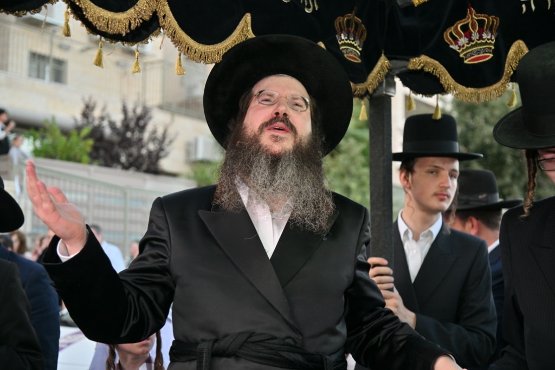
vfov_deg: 24.6
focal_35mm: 55
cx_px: 278
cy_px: 185
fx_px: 848
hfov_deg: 36.2
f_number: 4
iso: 250
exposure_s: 1/200
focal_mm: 55
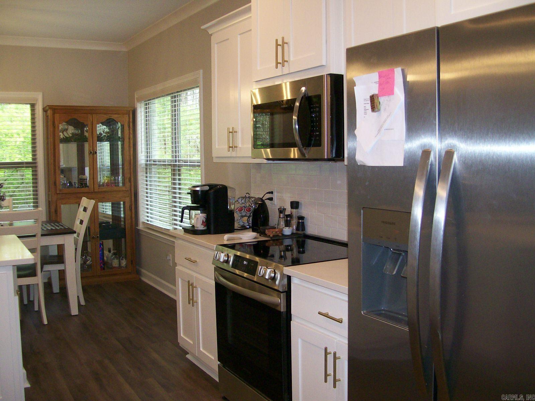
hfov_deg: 51.4
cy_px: 200
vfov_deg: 39.7
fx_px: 556
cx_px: 268
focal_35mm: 36
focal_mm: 6
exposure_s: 1/64
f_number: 2.7
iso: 140
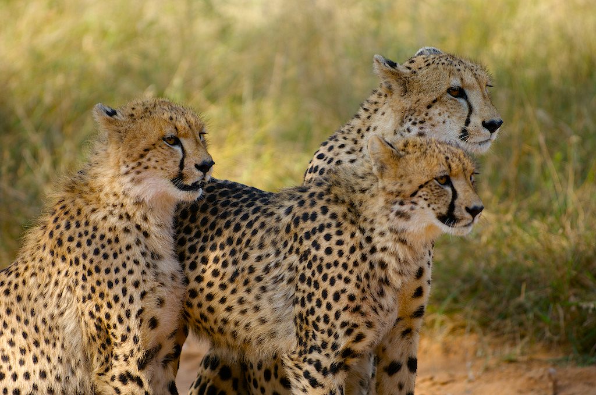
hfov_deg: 6.9
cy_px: 198
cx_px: 298
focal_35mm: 300
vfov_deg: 4.6
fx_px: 4958
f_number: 2.8
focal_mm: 200
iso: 125
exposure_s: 1/500
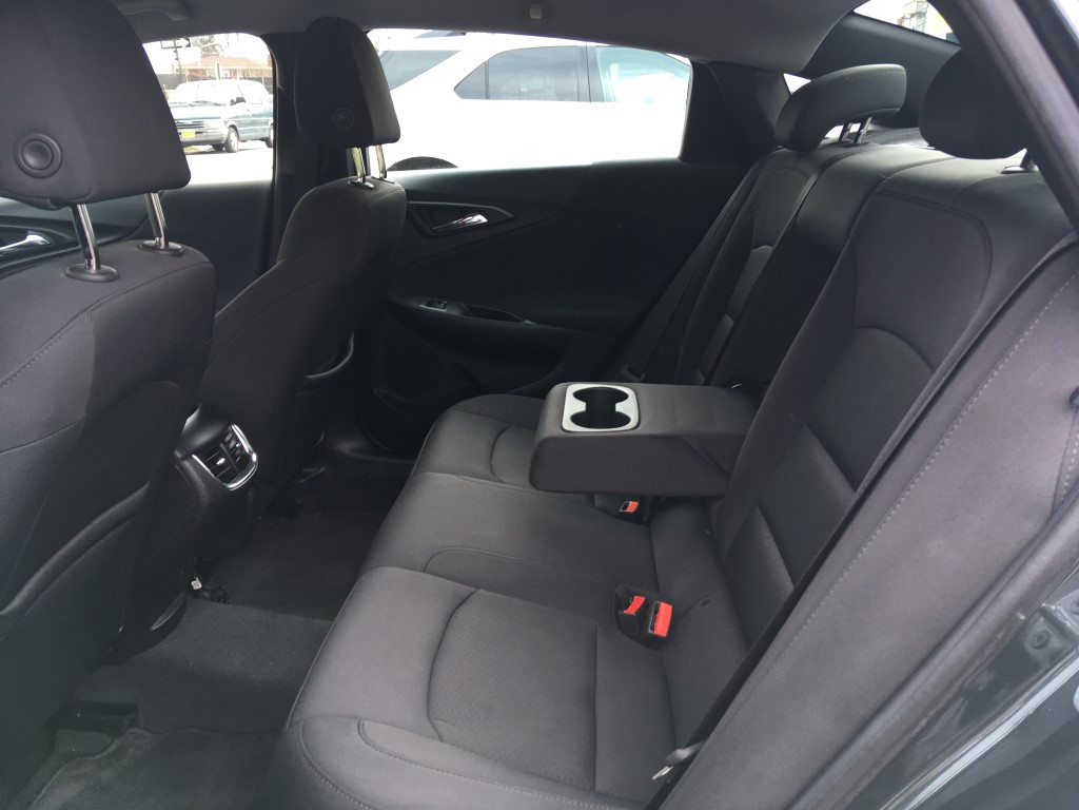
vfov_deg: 48.2
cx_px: 540
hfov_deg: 61.7
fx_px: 904
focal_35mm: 29
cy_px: 405
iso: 32
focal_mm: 4.15
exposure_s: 1/120
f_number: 2.2
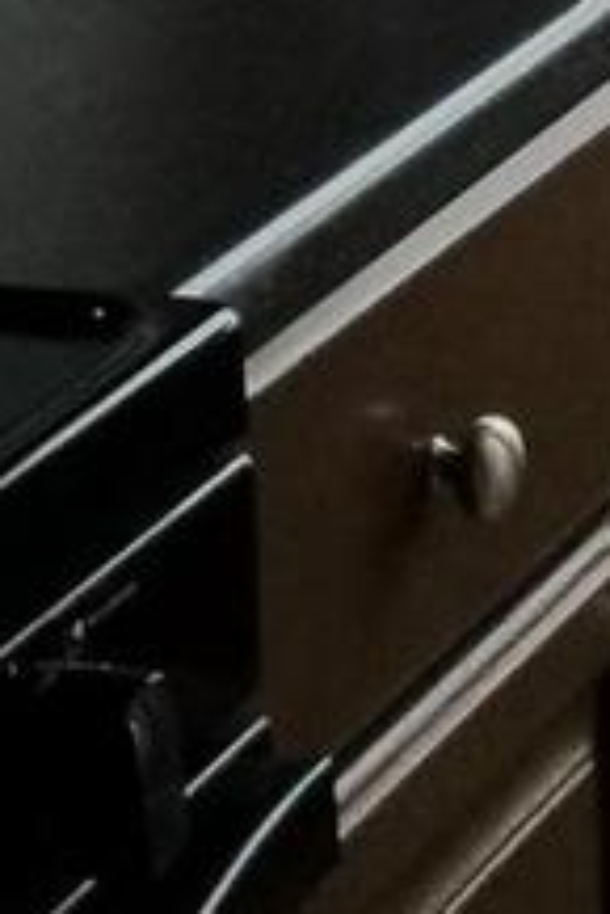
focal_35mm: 191
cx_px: 1241
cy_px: -771
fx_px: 4846
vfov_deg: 10.1
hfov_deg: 6.9
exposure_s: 1/130
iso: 50
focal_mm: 4.25
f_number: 1.7
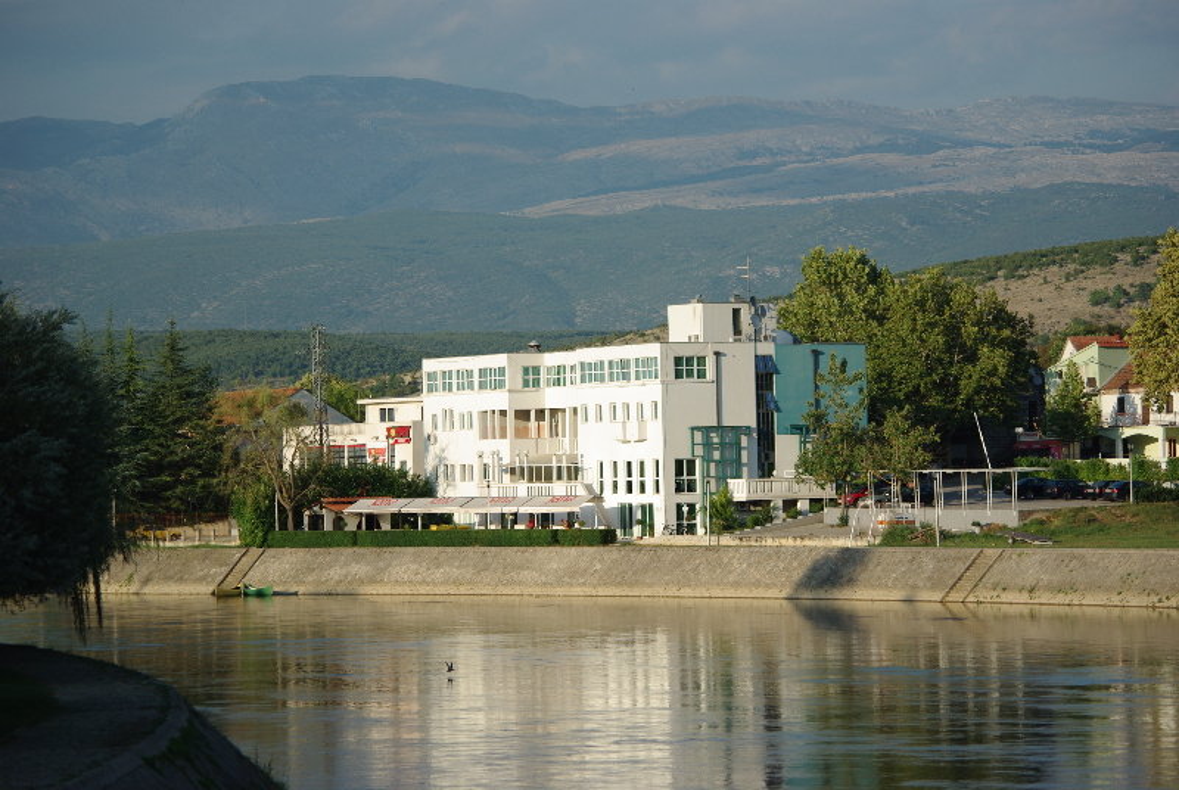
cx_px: 590
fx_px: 4657
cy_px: 395
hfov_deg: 14.4
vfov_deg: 9.7
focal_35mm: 142
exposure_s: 1/500
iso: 100
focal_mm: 95
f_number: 4.5
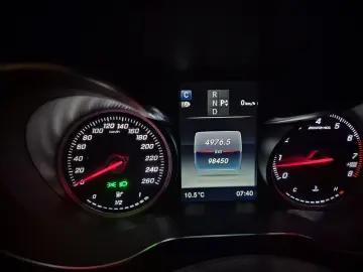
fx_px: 241
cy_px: 136
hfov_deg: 73.9
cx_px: 182
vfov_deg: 58.9
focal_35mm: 23
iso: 1250
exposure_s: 1/29
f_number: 1.8
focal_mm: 5.4
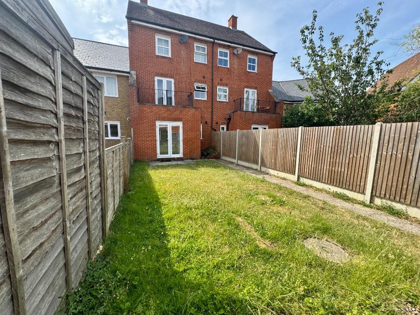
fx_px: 170
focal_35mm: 14
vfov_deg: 85.7
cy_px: 158
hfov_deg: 102.1
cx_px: 210
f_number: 2.2
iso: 40
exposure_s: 1/664
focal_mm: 2.22
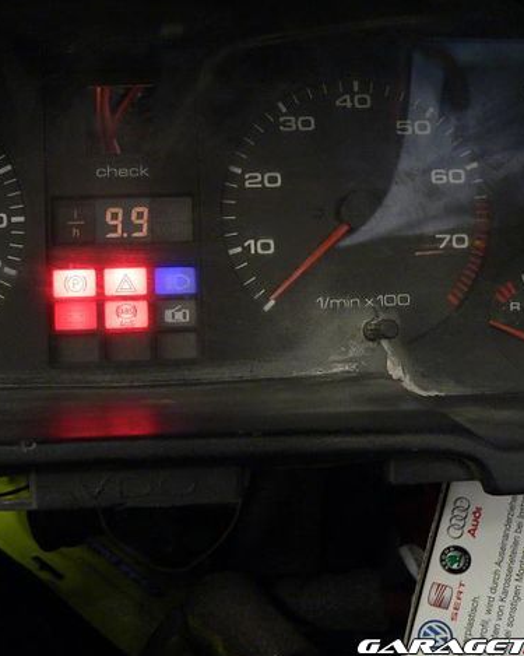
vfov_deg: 38.8
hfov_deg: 31.0
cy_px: 325
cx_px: 150
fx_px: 931
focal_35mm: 48
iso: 200
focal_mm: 6
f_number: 2.8
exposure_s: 1/4
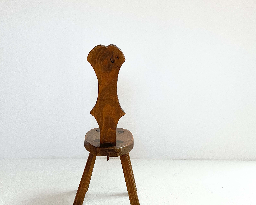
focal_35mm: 41
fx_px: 311
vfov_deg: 36.4
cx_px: 112
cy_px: 121
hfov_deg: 44.7
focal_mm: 4.25
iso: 250
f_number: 1.8
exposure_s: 1/50
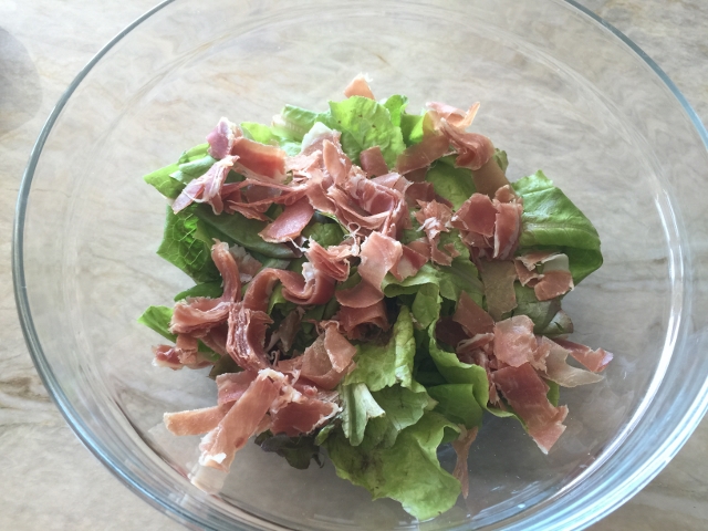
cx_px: 354
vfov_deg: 48.2
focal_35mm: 29
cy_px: 266
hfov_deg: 61.7
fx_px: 593
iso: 32
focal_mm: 4.15
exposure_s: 1/30
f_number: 2.2
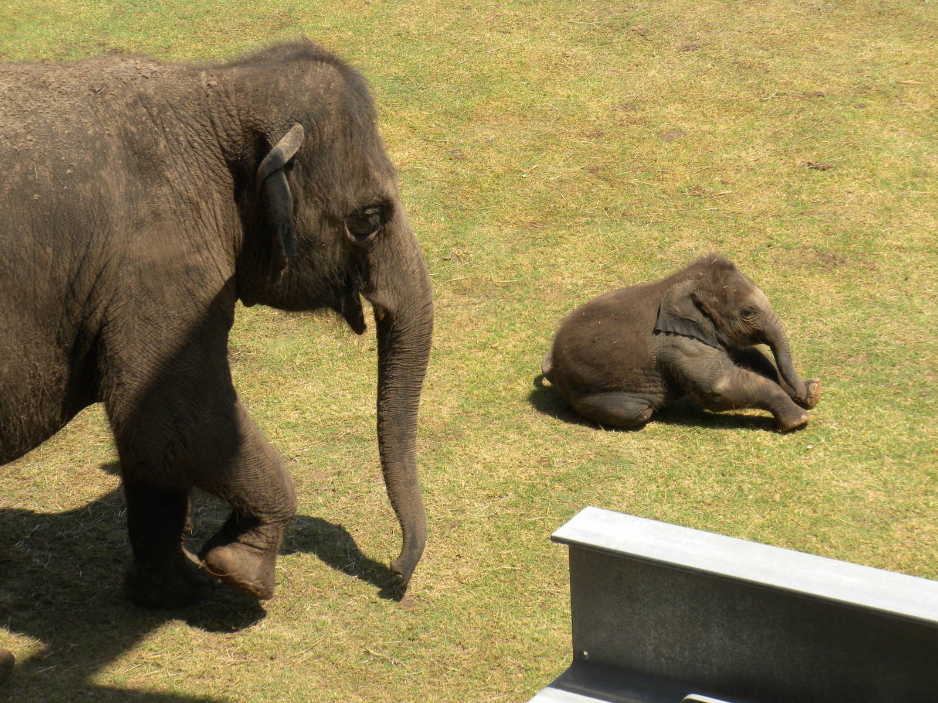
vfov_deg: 12.5
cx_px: 469
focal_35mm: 119
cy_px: 352
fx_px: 3225
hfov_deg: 16.6
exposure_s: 1/396
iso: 86
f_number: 5.1
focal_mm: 21
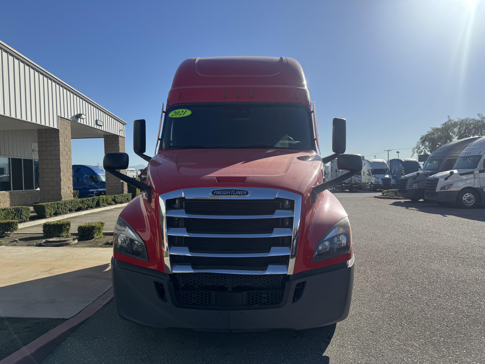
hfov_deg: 71.6
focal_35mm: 24
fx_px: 336
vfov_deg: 56.8
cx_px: 242
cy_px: 182
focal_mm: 6.76
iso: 80
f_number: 1.78
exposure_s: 1/5814
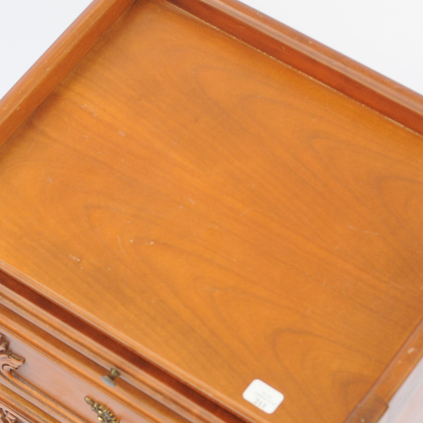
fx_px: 982
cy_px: 377
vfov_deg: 23.7
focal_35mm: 71
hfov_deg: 24.3
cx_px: 248
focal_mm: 24
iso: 320
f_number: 4.5
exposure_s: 1/250
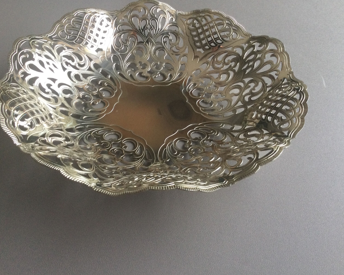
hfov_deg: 54.2
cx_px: 166
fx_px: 336
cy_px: 137
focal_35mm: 33
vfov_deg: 44.5
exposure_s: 1/33
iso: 100
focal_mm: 3.3
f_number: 2.4
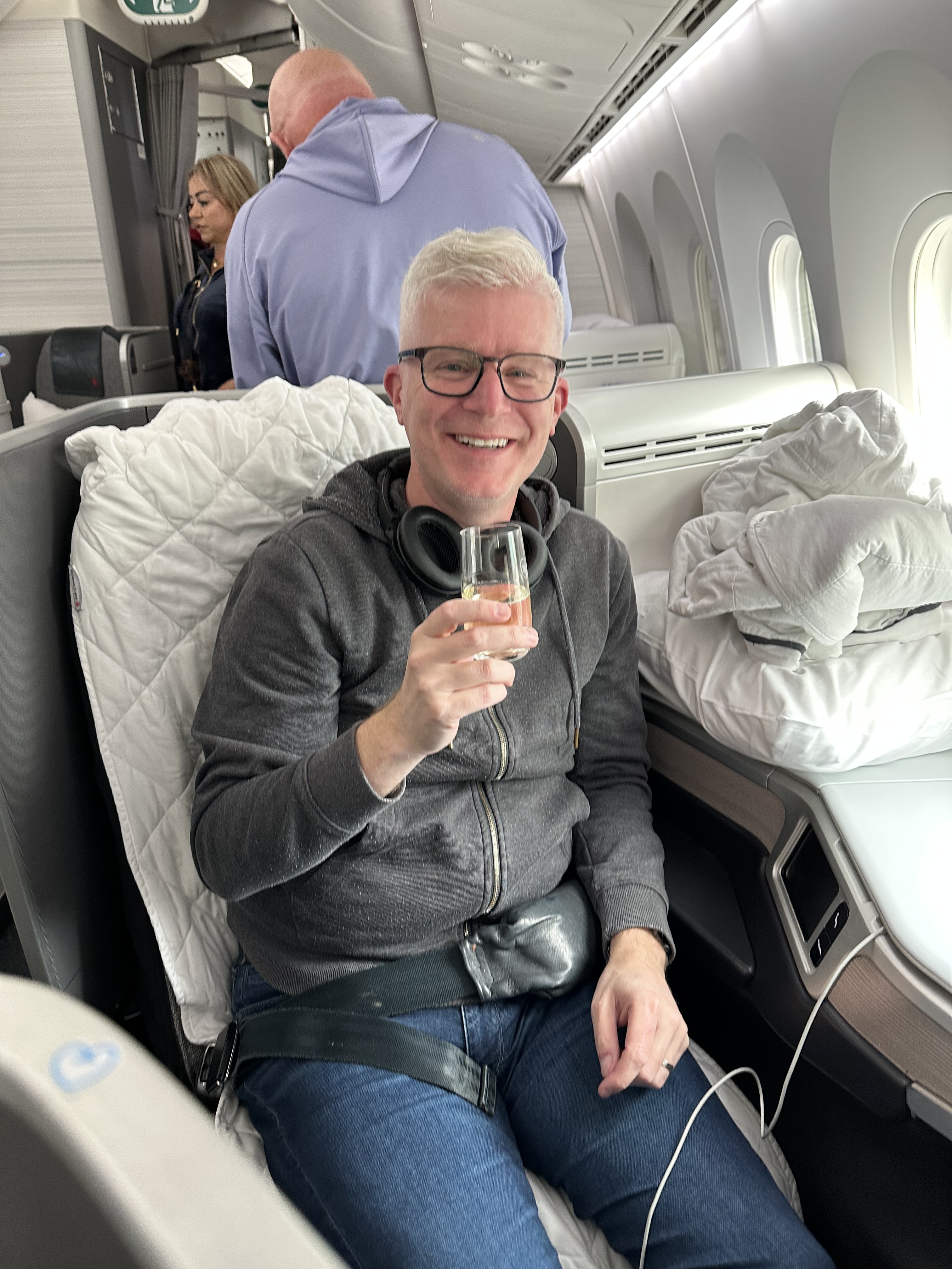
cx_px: 476
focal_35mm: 24
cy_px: 634
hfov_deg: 56.8
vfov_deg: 71.6
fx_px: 880
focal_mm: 6.86
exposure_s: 1/55
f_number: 1.78
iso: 200
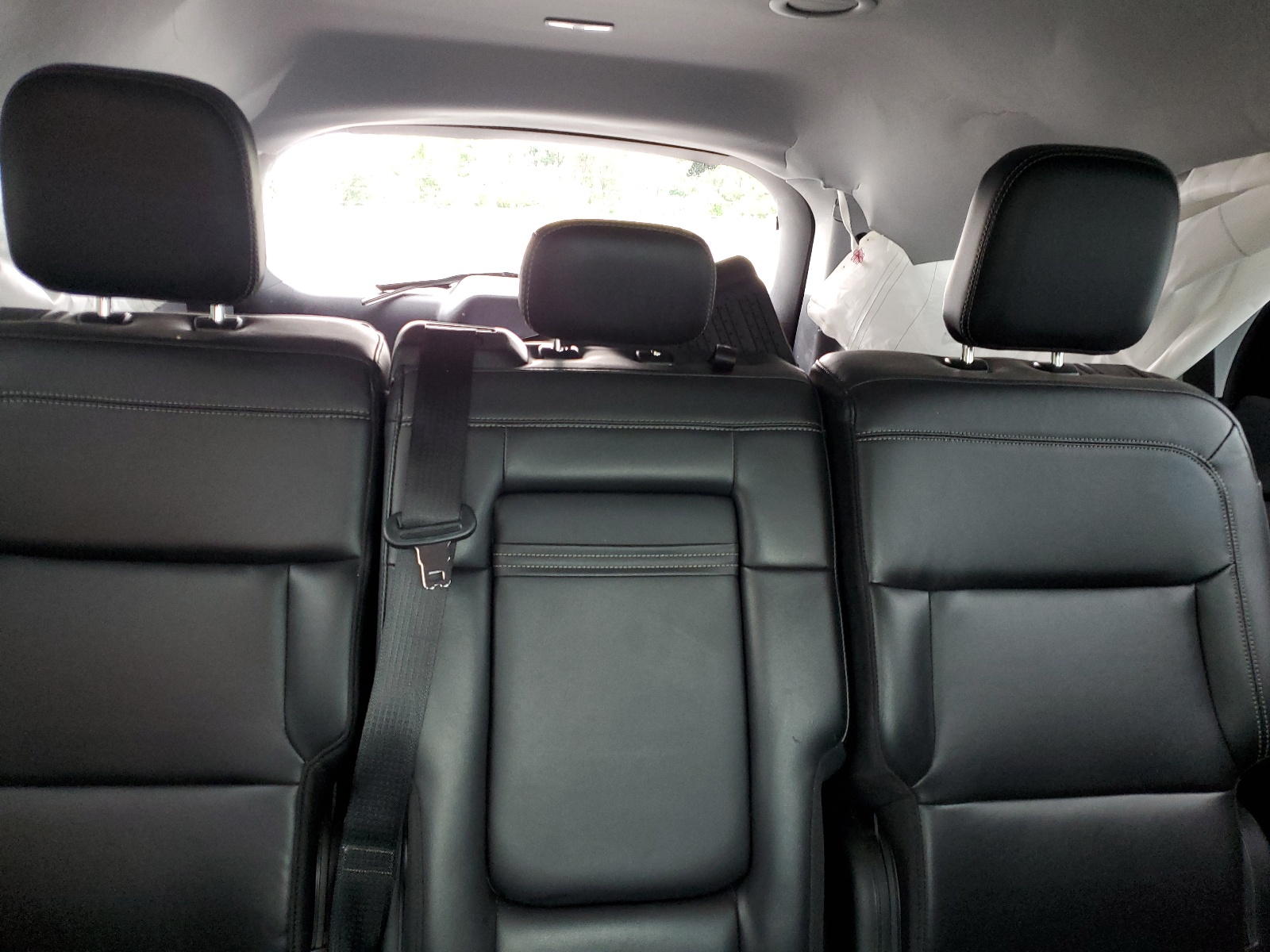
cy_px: 476
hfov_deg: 67.3
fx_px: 954
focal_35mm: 26
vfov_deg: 53.1
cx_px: 635
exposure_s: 1/60.2
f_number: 1.5
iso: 161
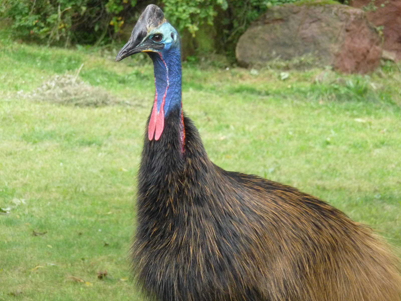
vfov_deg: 4.7
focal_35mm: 315
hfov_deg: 6.3
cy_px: 150
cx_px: 200
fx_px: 3649
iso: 400
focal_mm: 47
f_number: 4.9
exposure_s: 1/80
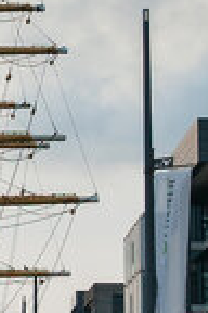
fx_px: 2537
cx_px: -226
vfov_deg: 7.0
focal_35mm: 293
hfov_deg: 4.6
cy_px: 62
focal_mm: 35
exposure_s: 1/125
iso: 200
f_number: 5
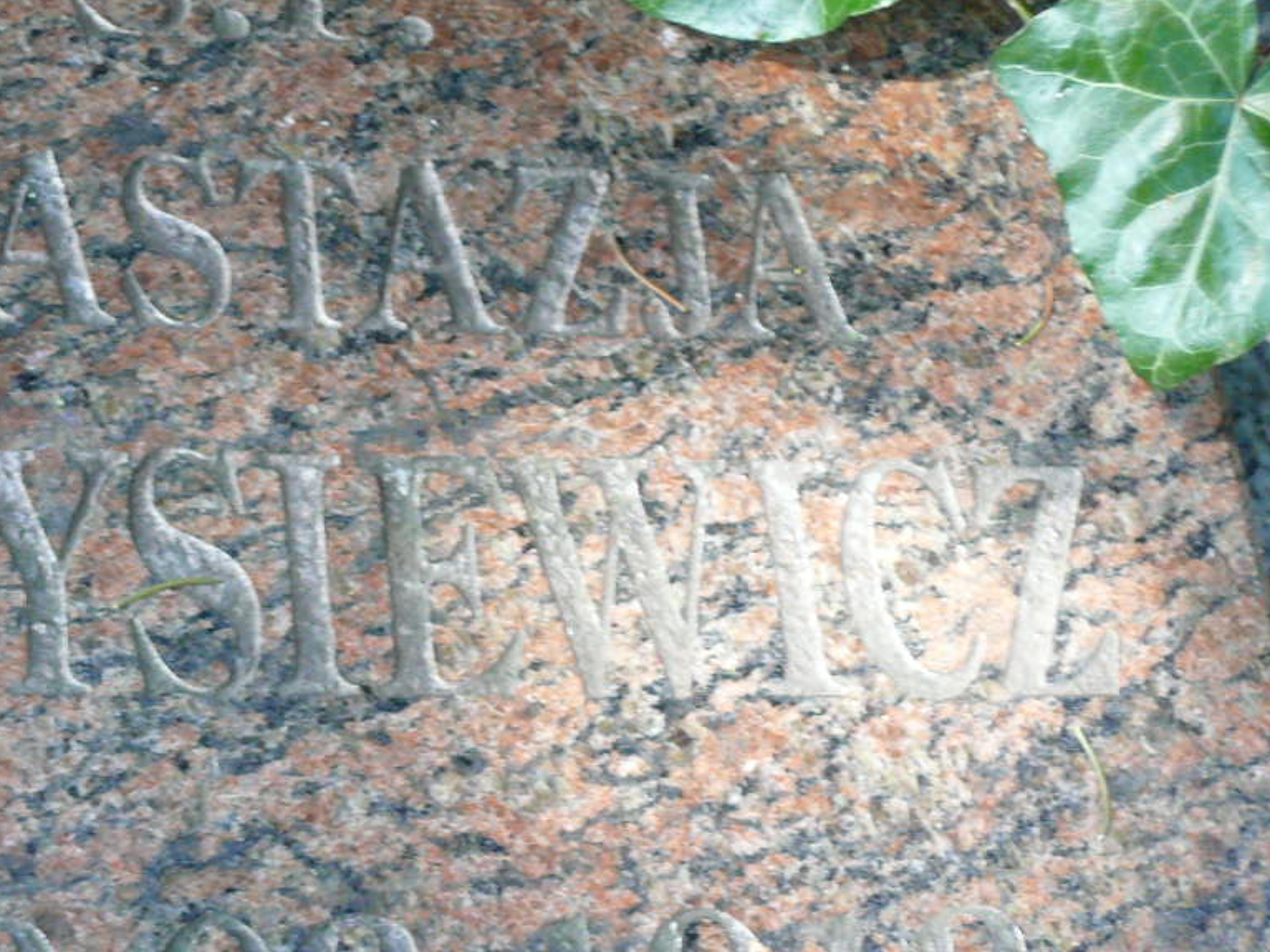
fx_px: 2678
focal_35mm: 73
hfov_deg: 25.8
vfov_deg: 20.1
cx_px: 126
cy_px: 647
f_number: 2.8
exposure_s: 1/30
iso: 160
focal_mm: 7.4
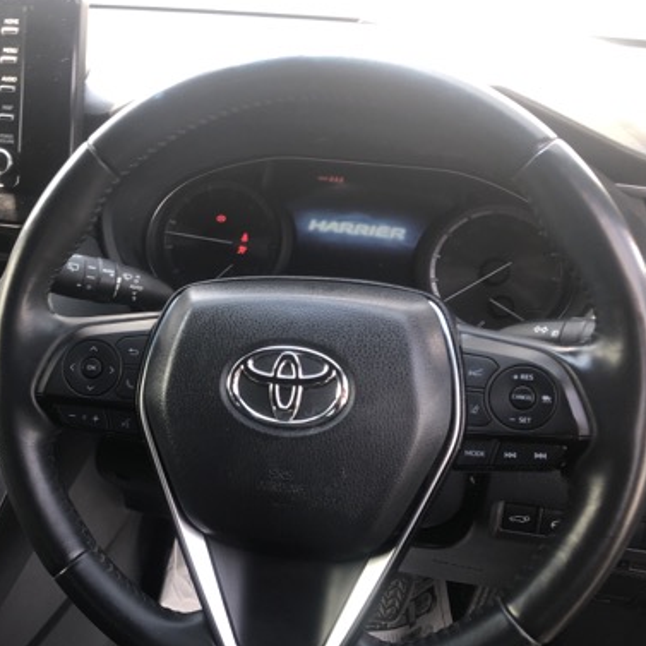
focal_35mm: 42
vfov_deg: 39.9
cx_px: 171
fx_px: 887
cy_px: 374
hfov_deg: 39.1
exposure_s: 1/60
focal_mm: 3.99
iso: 25
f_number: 1.8
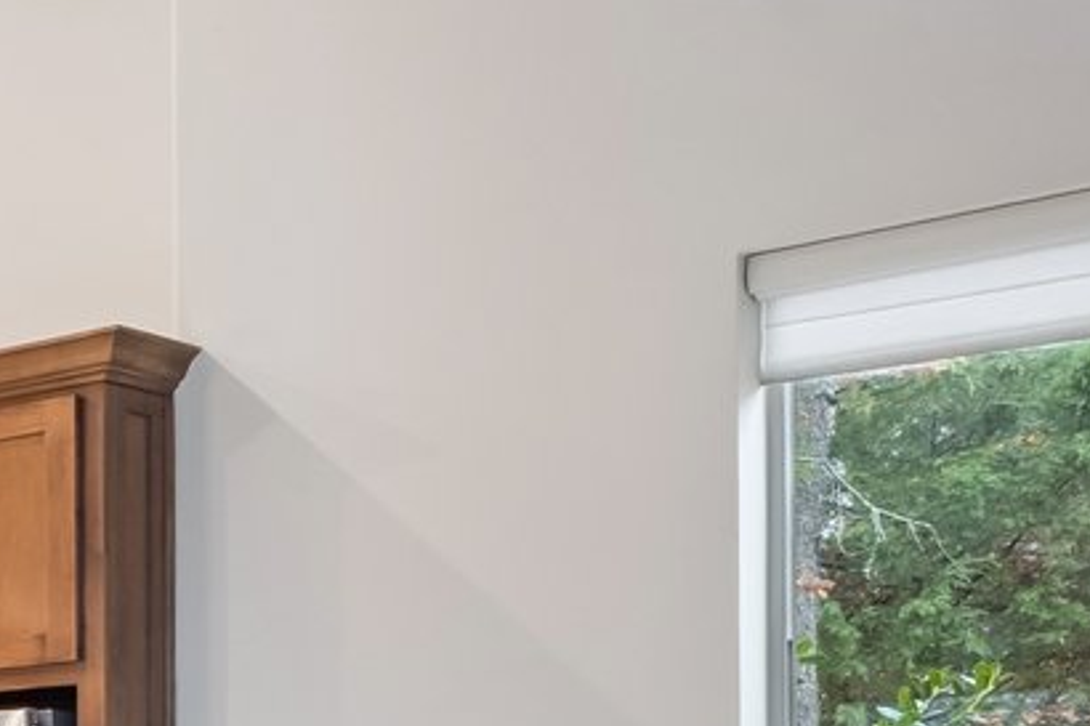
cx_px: -1005
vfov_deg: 16.3
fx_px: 2406
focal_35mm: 80
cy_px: 911
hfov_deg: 18.4
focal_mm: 10.6
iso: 200
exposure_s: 1/8
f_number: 8
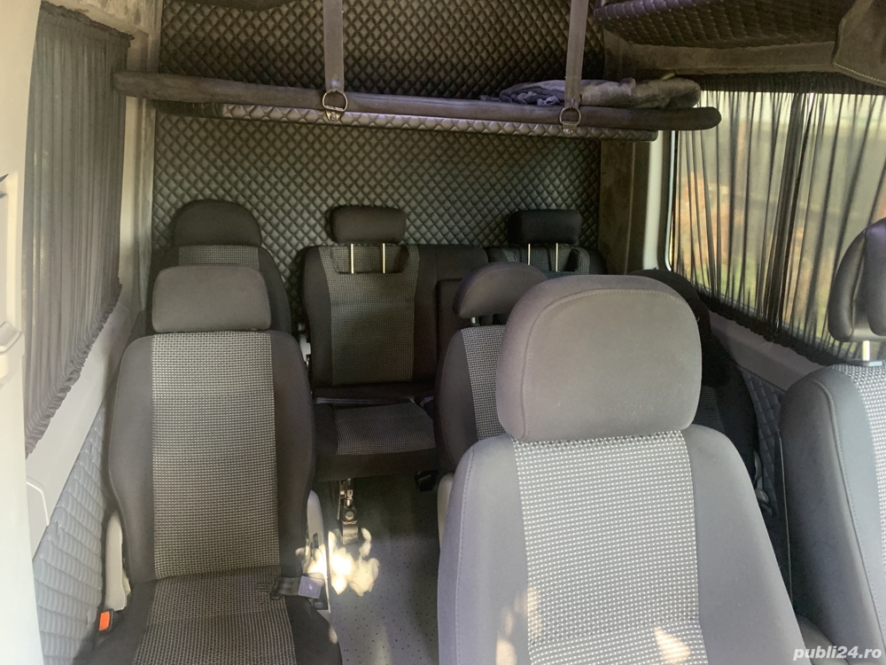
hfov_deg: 67.3
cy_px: 332
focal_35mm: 26
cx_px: 443
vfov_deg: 53.1
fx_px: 665
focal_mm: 4.25
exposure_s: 1/40
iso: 400
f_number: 1.8
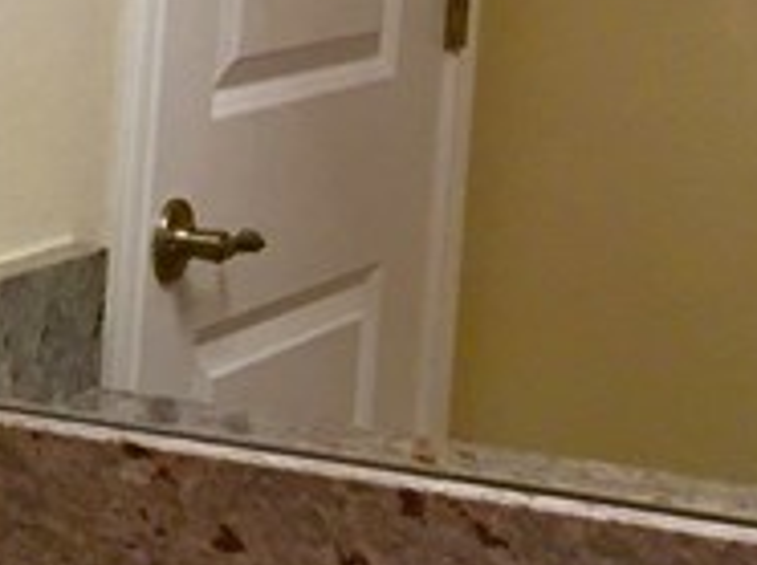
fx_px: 3494
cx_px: 281
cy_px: -98
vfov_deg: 9.1
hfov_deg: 12.4
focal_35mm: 160
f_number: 2.2
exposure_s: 1/30
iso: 50
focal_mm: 4.15
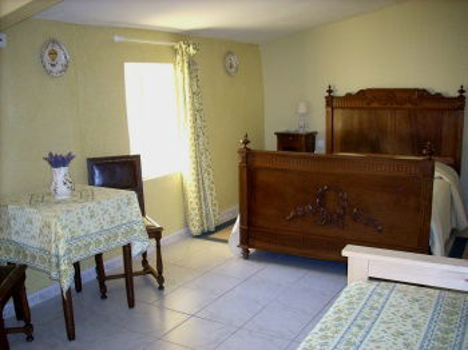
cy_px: 175
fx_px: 500
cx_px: 234
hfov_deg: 50.2
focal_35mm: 37
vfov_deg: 38.6
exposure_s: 1/30
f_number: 2.8
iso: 200
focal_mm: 6.2
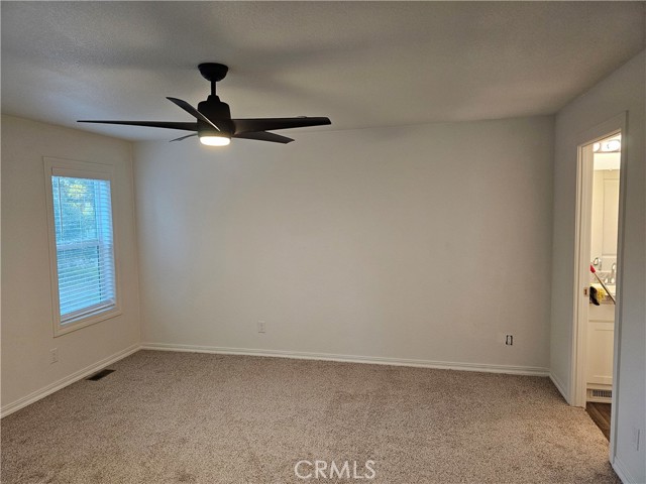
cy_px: 242
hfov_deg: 73.9
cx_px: 323
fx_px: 429
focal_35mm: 23
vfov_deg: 58.9
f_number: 1.7
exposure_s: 1/120
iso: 500
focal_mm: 6.3
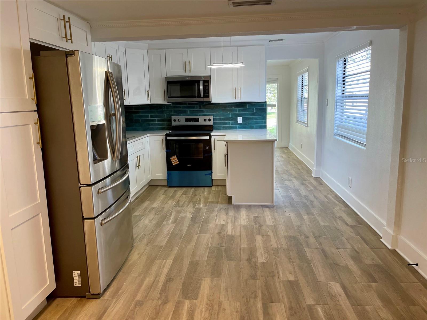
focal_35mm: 25
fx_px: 308
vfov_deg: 54.9
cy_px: 160
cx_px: 214
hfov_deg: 69.4
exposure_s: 1/120
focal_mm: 5.1
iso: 125
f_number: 1.6
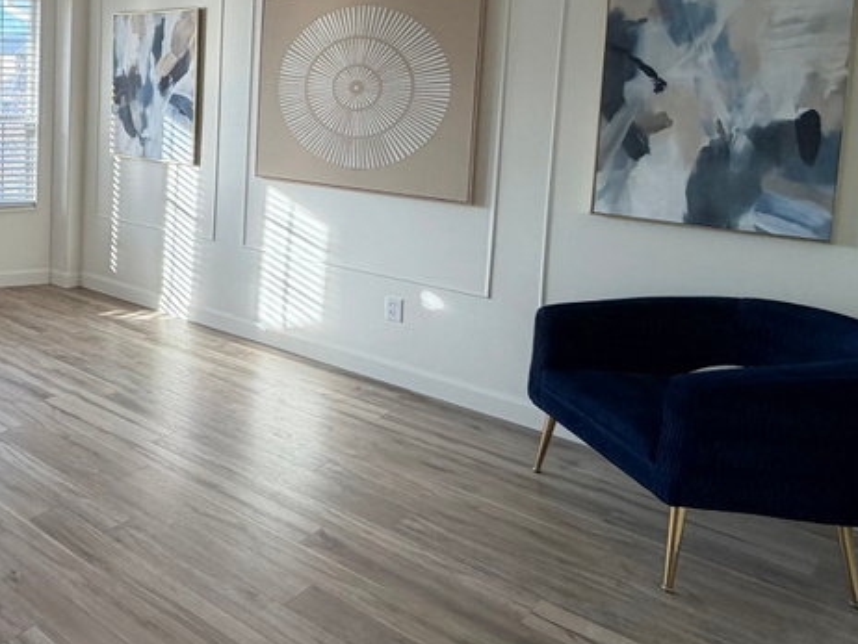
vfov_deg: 43.3
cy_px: 126
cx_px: -91
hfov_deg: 44.2
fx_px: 769
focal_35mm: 31
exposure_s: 1/140
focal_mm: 2.22
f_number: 2.2
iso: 64
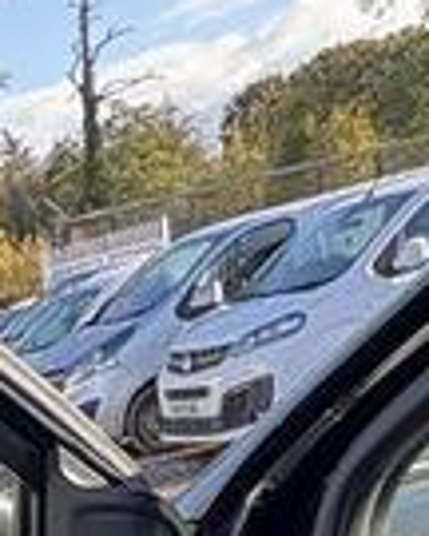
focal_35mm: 91
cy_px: 873
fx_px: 1444
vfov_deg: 18.0
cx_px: -477
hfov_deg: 13.8
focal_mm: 2.22
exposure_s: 1/167
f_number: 2.2
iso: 40
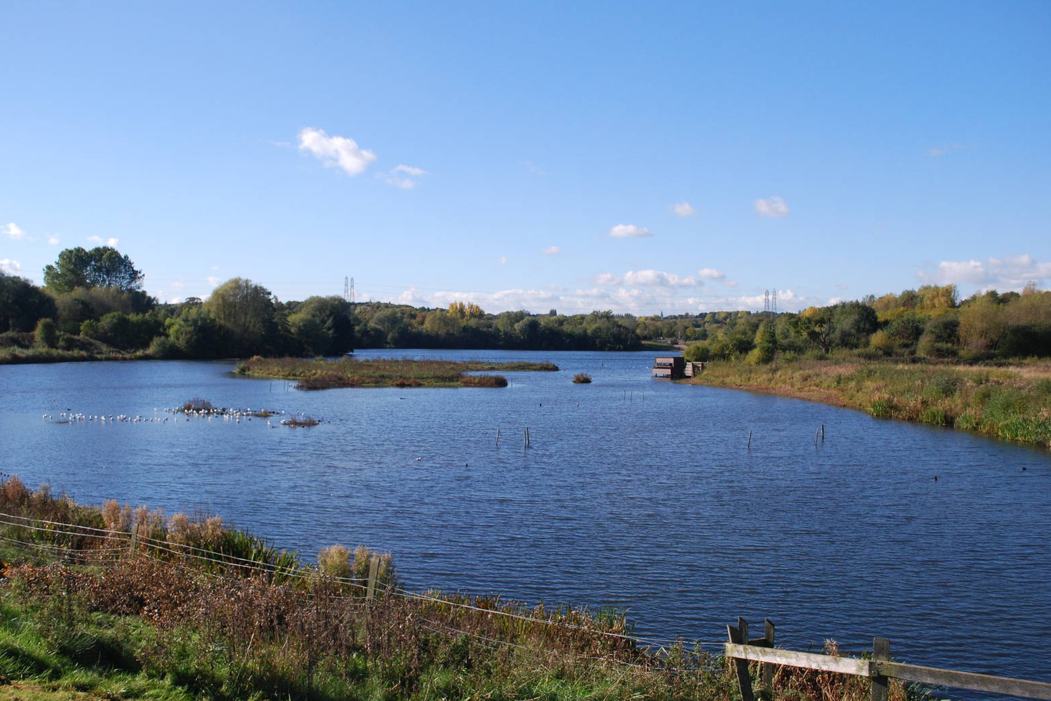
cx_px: 512
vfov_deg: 38.9
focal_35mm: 34
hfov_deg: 55.8
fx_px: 993
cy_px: 359
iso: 400
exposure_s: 1/1250
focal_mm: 22
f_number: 5.6
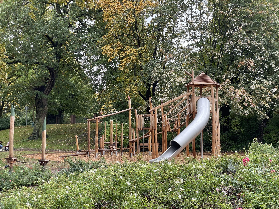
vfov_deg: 28.0
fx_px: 419
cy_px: 104
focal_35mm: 52
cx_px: 140
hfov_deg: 36.8
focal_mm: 6
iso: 40
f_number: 2
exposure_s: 1/99
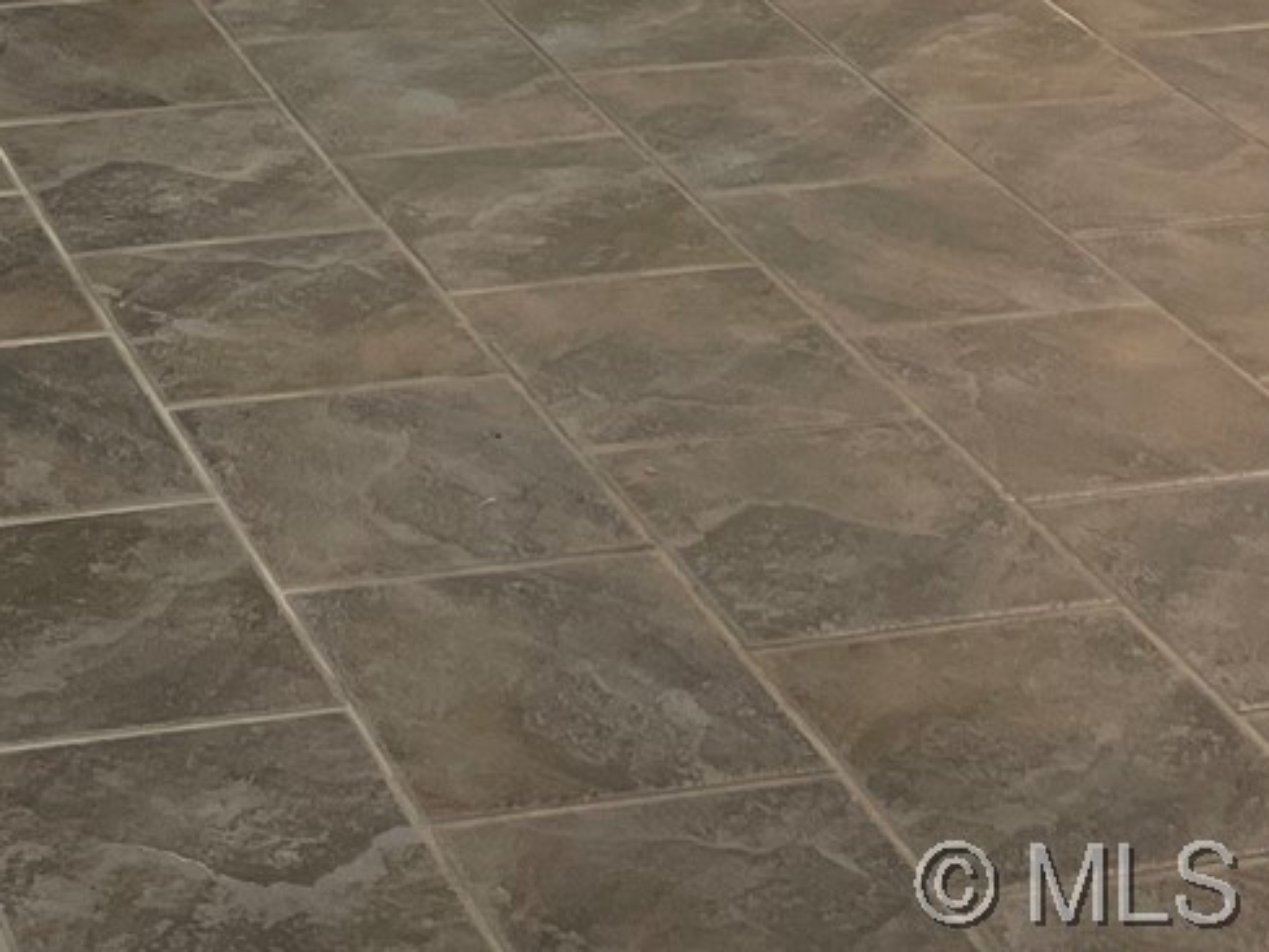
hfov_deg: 18.8
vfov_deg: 12.9
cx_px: 18
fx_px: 3740
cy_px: -874
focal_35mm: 102
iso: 64
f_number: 1.6
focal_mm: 4.2
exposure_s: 1/60
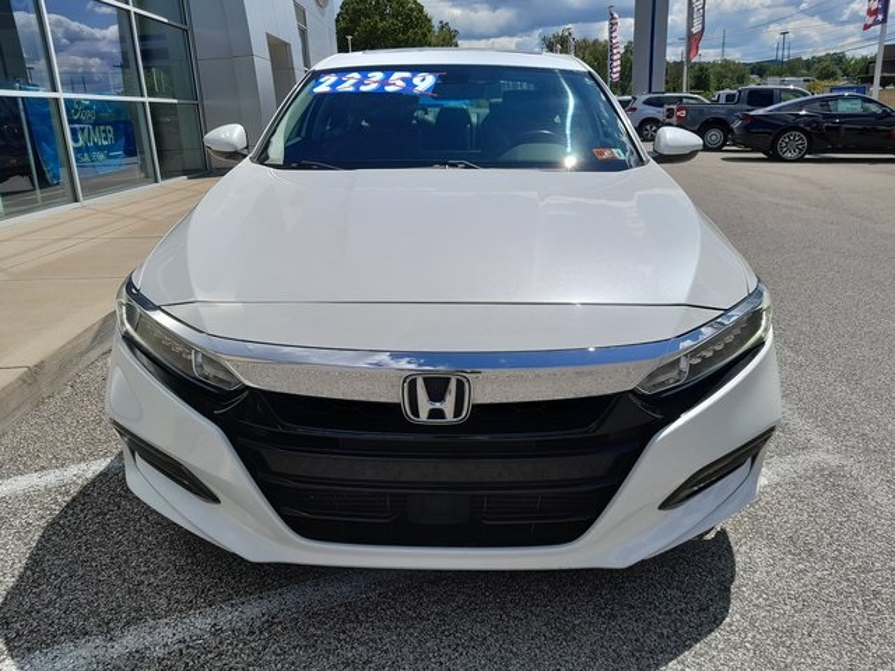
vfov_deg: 51.4
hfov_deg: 65.3
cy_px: 336
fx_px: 698
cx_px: 448
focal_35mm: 27
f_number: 1.8
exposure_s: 1/1277
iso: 40
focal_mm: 4
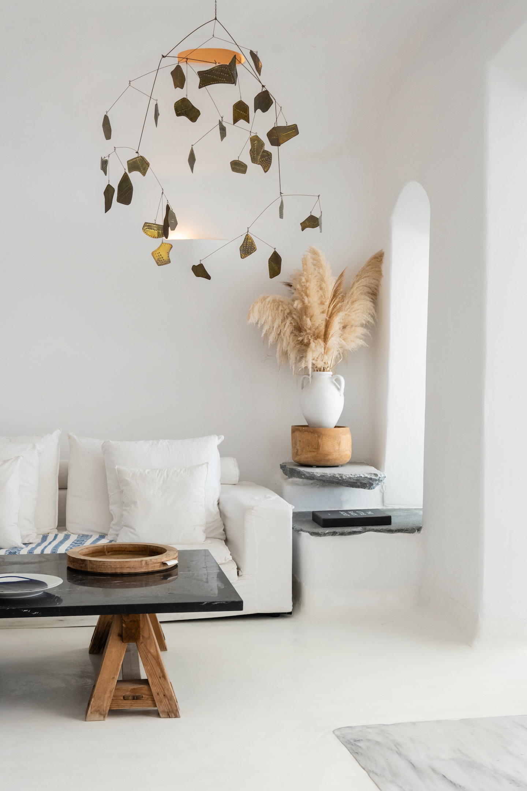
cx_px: 264
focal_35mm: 54
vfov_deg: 36.9
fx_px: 1186
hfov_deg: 25.1
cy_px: 396
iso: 640
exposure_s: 1/160
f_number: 7.1
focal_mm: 36
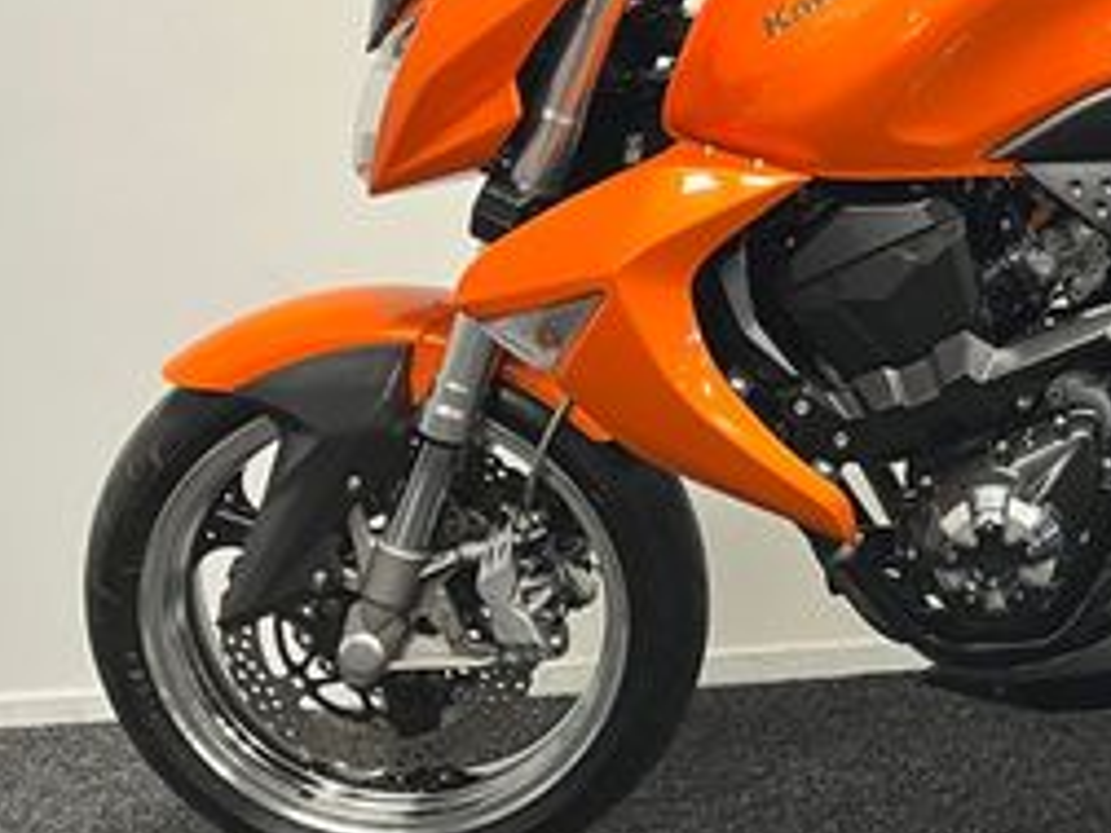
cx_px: 1151
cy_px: 229
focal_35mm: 66
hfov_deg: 27.4
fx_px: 2118
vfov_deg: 22.1
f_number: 1.6
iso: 400
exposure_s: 1/33
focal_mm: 5.1
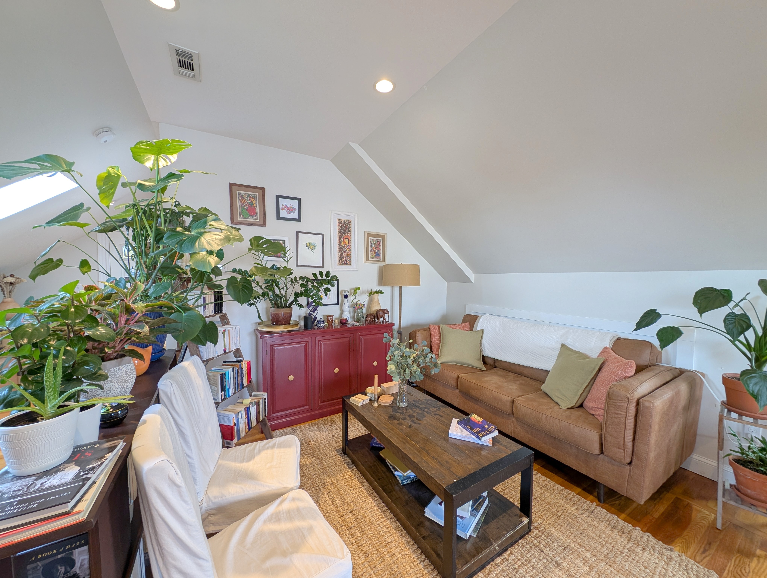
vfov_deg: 94.6
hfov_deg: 110.5
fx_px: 266
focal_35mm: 12
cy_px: 289
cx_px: 384
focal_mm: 2.23
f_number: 1.95
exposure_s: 1/24
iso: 62
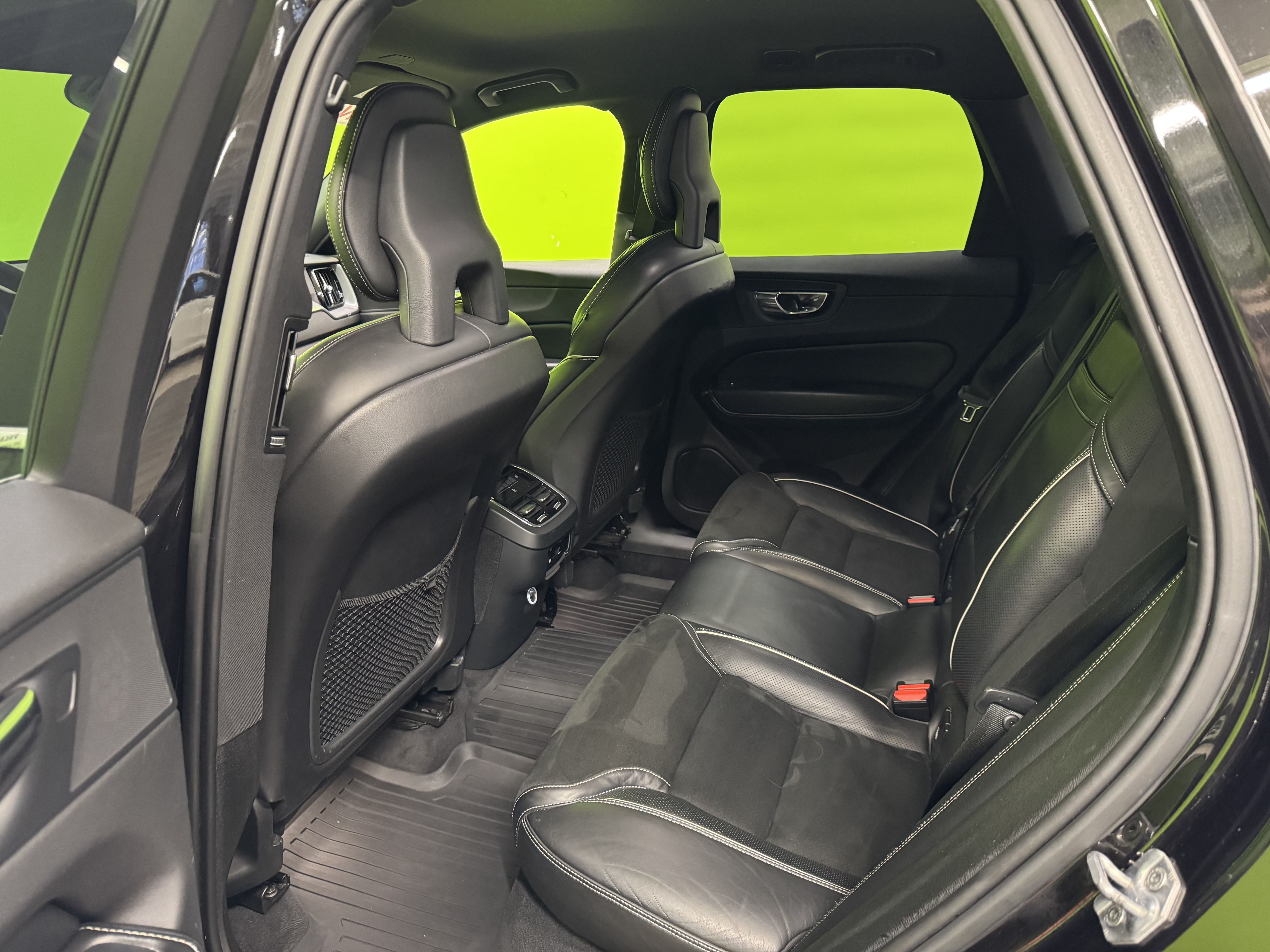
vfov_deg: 56.8
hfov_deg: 71.6
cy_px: 476
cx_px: 635
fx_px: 881
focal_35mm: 24
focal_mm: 6.76
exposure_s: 1/33
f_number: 1.78
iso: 800
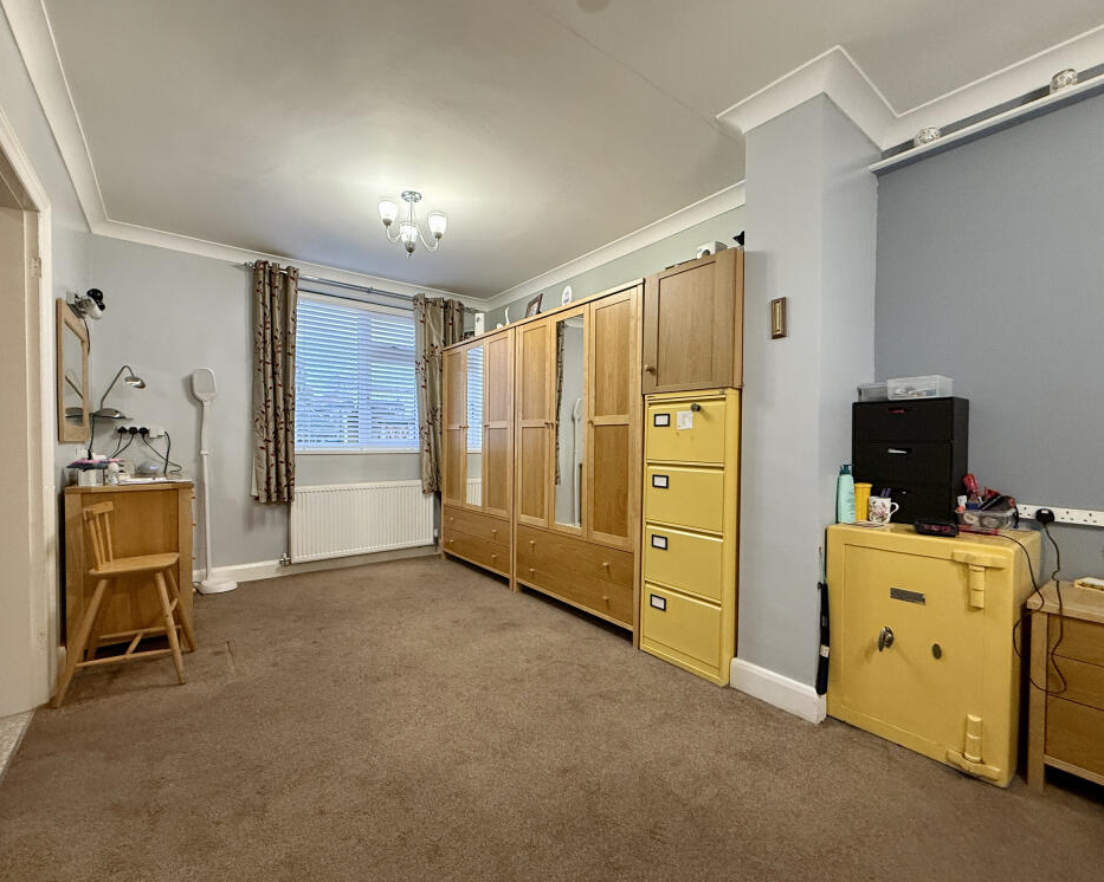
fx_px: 490
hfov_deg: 96.8
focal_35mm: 15
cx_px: 538
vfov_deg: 84.0
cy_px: 448
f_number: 2.2
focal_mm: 2.22
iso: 320
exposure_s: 1/50
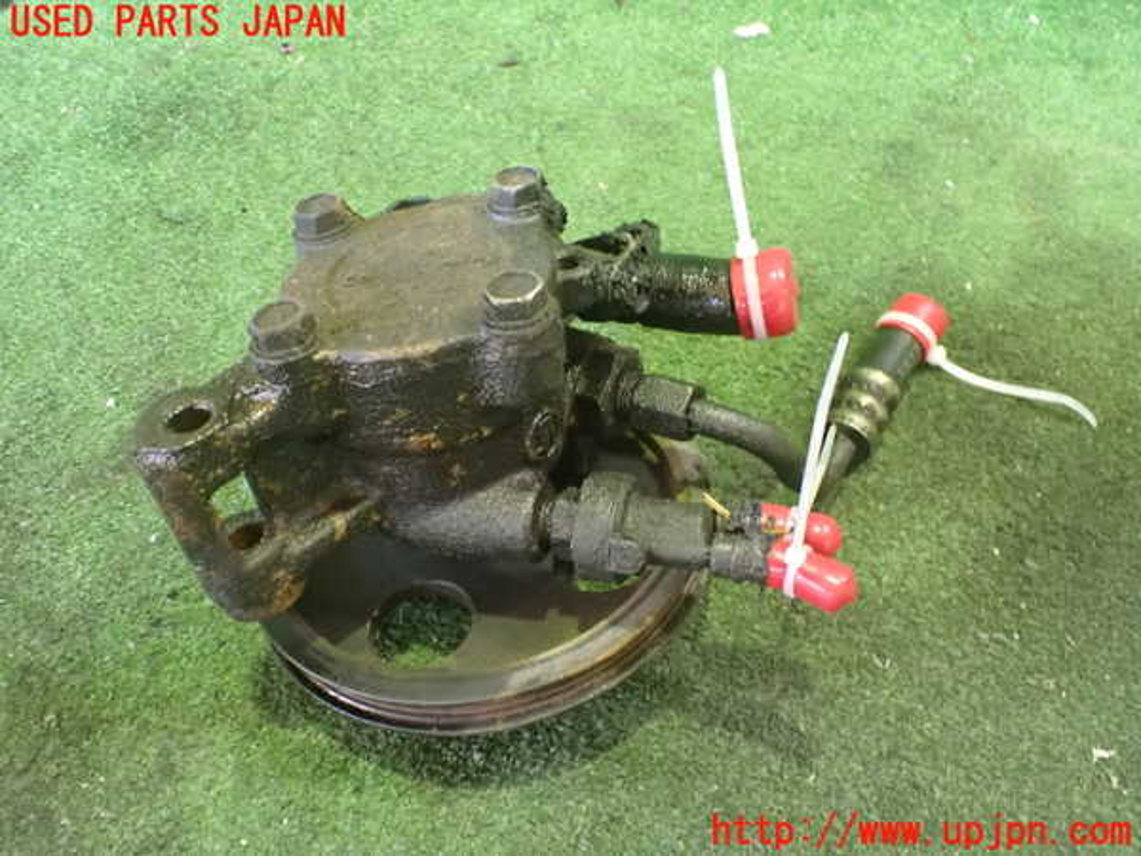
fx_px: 989
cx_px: 570
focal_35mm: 30
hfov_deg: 60.0
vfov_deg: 46.8
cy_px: 428
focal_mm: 5.4
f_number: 2.3
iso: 1600
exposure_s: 1/30
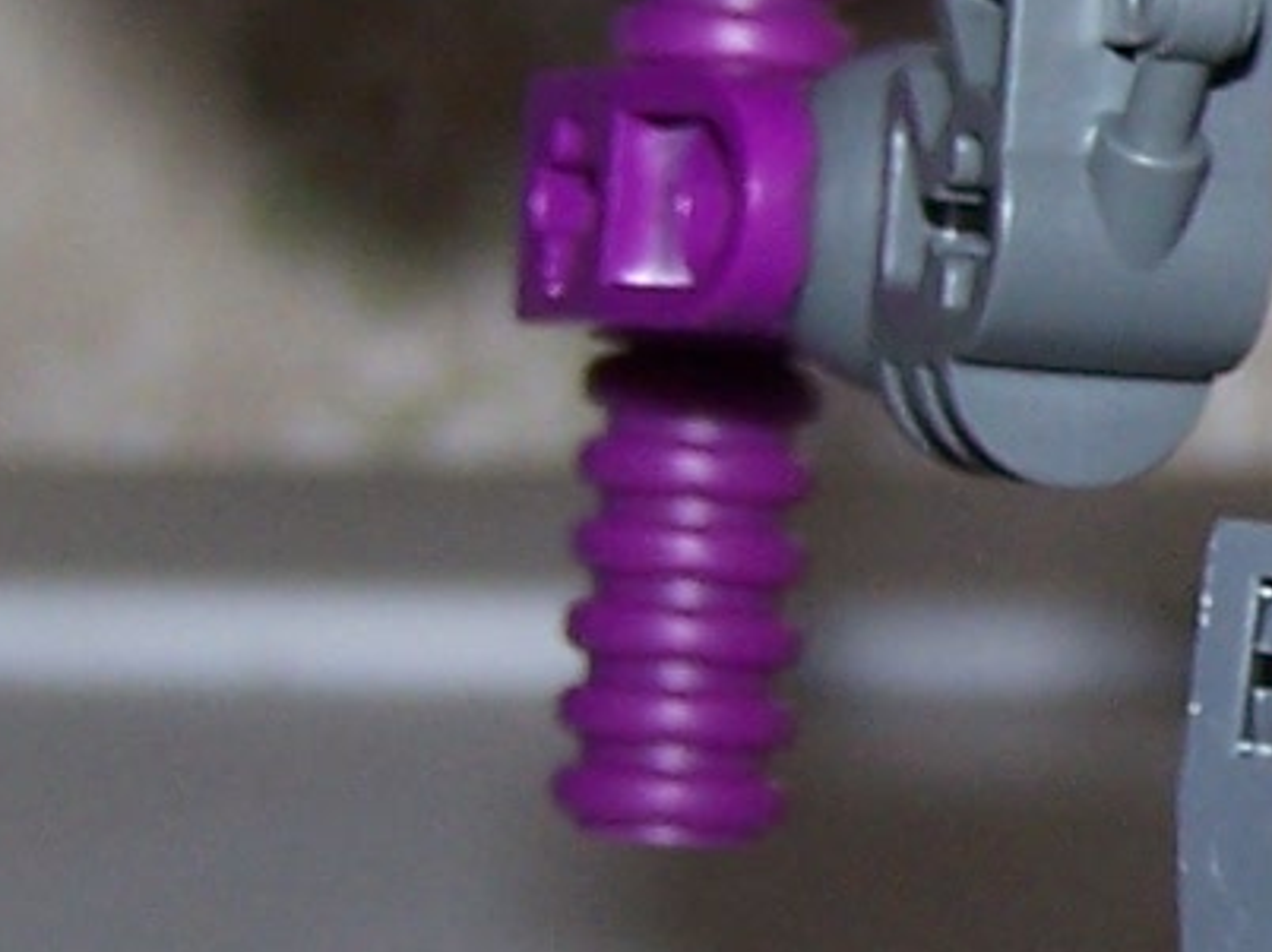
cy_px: 370
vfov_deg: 6.8
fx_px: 8006
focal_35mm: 218
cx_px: 2240
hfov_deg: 8.7
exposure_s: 1/60
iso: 80
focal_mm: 6.3
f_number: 2.8
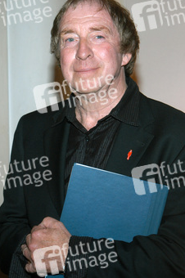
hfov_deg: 12.9
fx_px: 819
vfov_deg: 19.3
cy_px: 135
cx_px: 99
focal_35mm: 106
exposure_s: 1/40
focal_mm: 60
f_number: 10
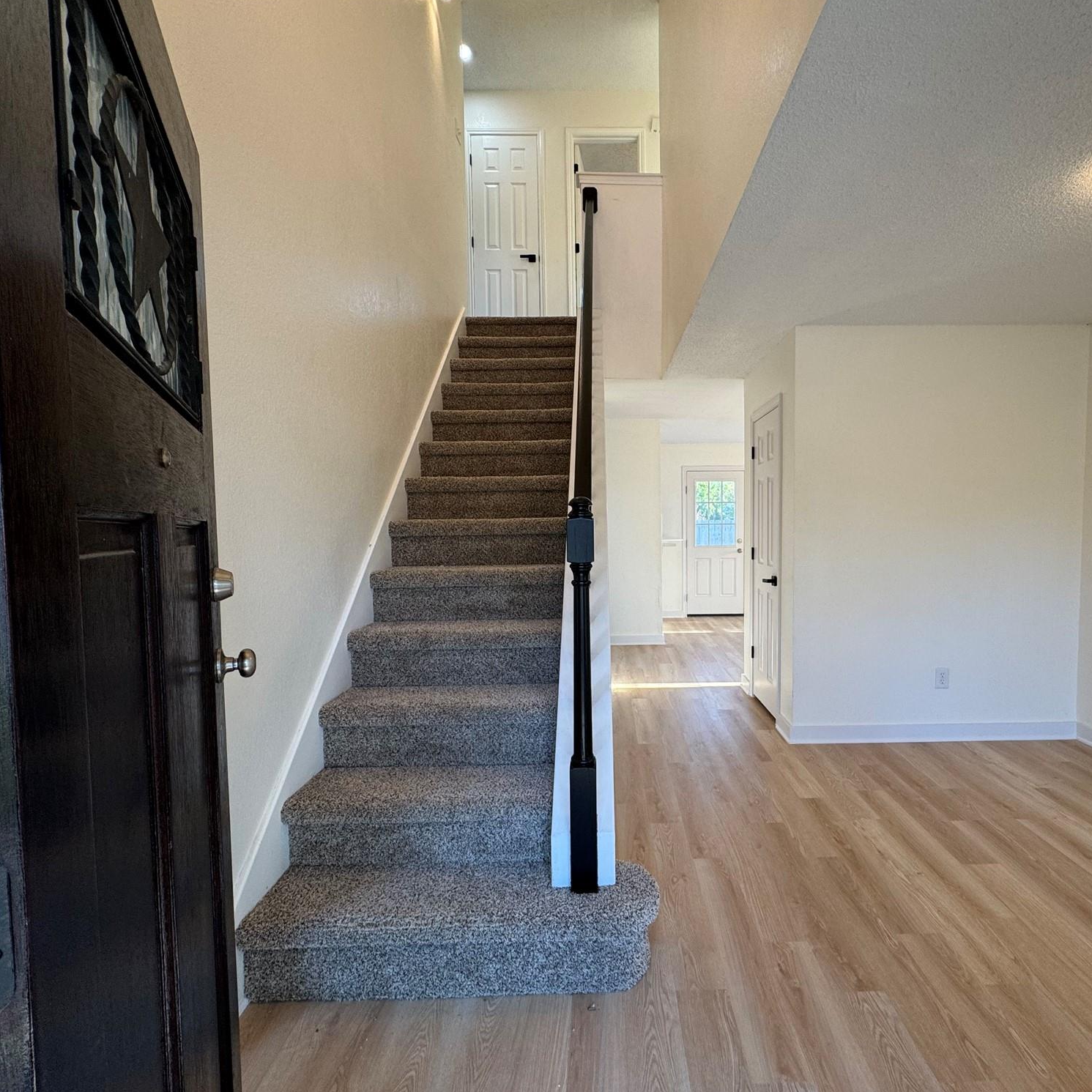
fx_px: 607
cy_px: 555
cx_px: 620
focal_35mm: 17
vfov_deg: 84.0
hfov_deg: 83.5
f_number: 2.2
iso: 100
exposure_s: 1/120
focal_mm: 2.22
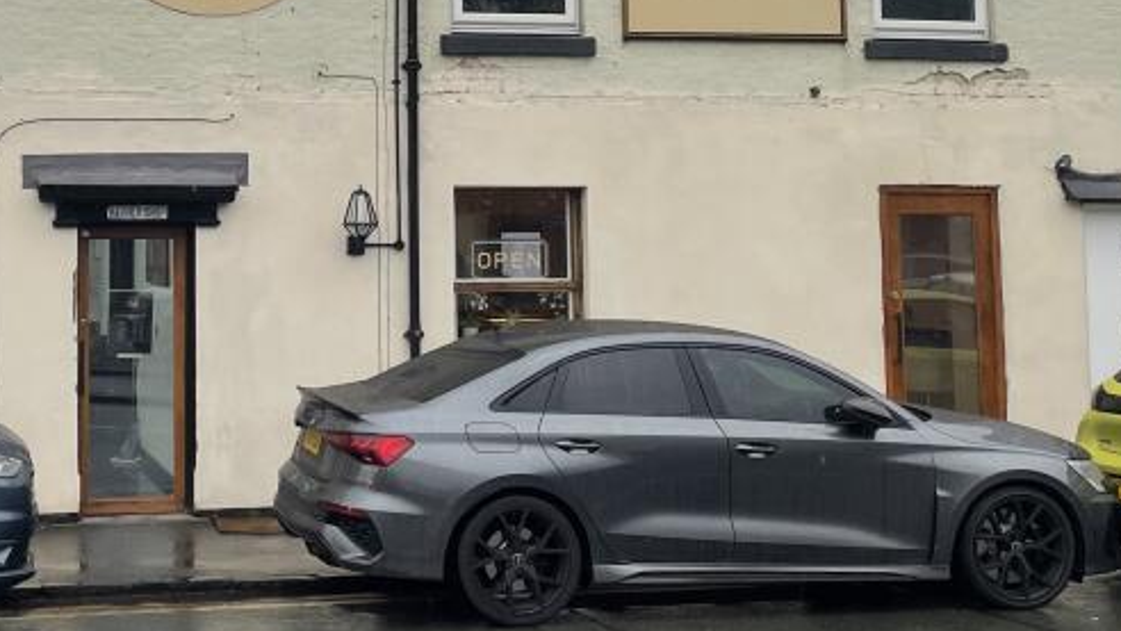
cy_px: 130
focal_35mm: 59
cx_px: 242
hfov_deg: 34.5
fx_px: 1754
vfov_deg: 20.2
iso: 32
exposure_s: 1/337
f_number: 1.6
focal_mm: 4.2
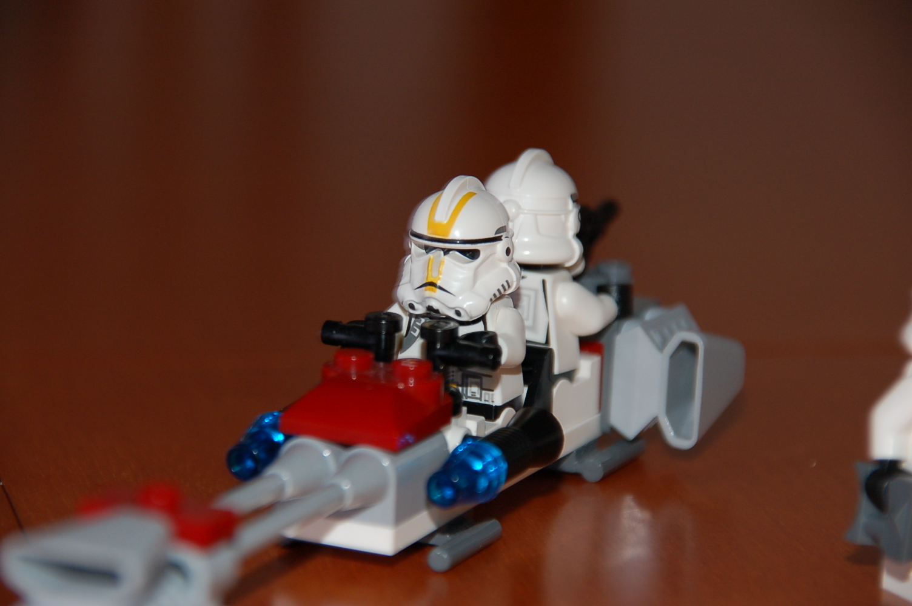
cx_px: 456
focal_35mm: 300
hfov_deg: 6.9
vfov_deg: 4.6
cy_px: 303
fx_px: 7593
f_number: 6.3
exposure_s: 1/60
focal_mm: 200
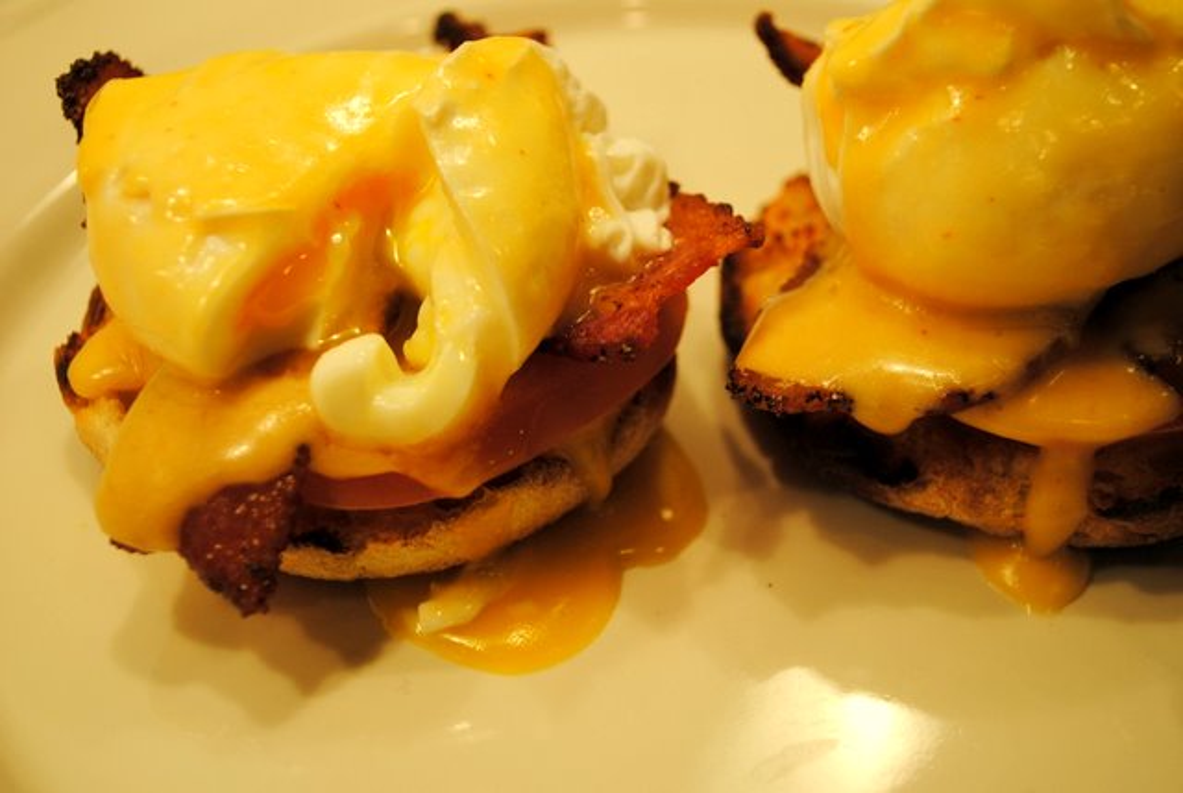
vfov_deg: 30.0
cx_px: 592
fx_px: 1481
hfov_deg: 43.5
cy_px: 396
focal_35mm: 45
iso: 200
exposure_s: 1/40
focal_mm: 30
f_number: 4.5
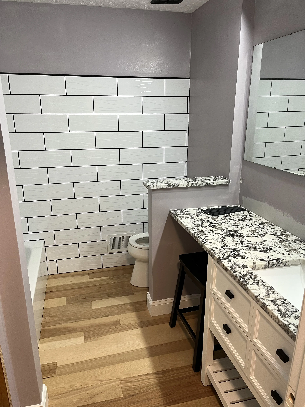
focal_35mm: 26
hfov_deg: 53.1
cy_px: 204
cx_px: 152
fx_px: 305
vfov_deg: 67.3
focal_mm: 5.1
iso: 125
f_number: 1.6
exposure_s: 1/60
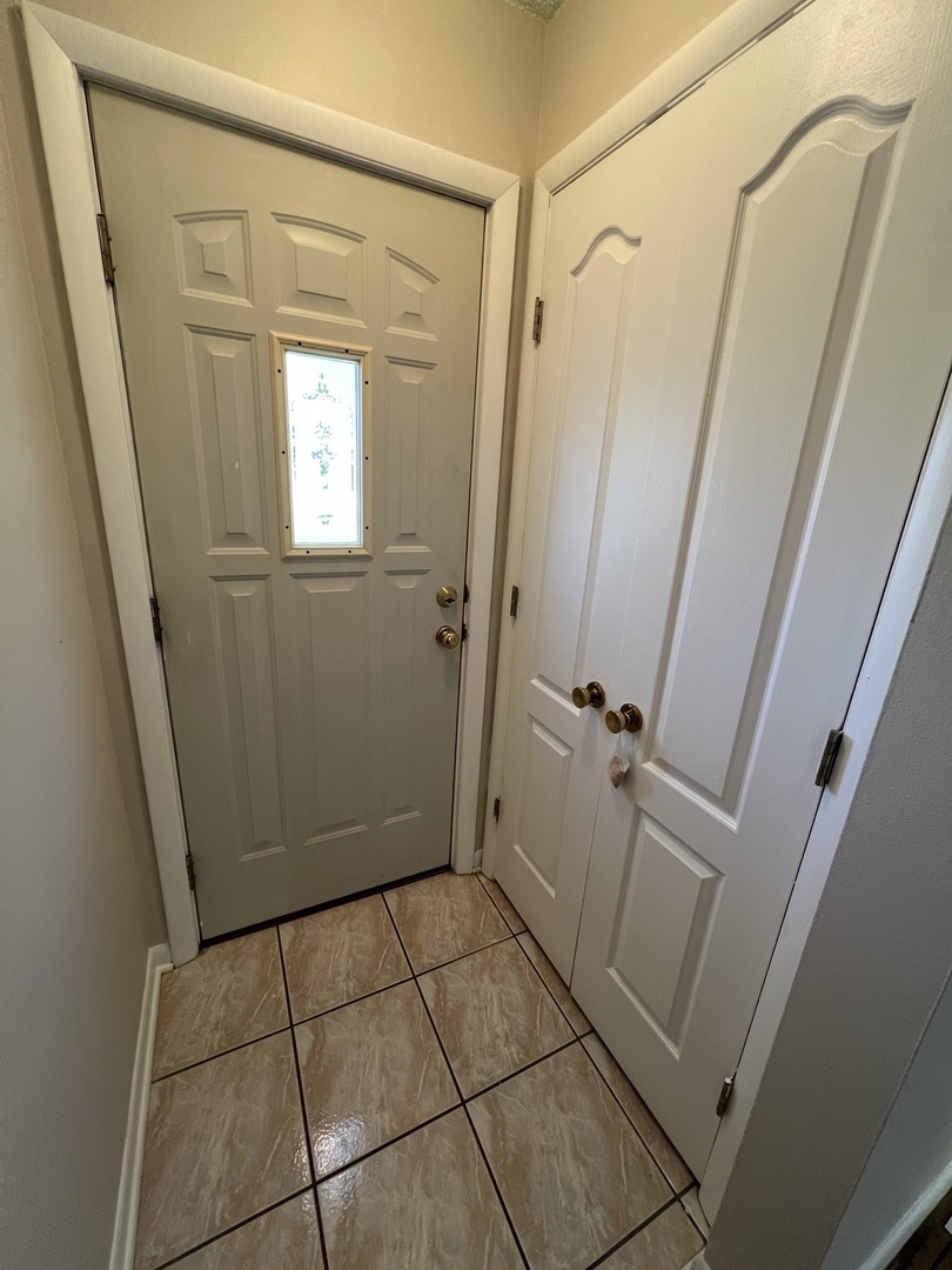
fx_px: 477
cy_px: 635
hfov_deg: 89.9
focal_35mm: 13
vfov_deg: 106.2
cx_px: 476
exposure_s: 1/60
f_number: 1.8
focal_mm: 1.57
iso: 160
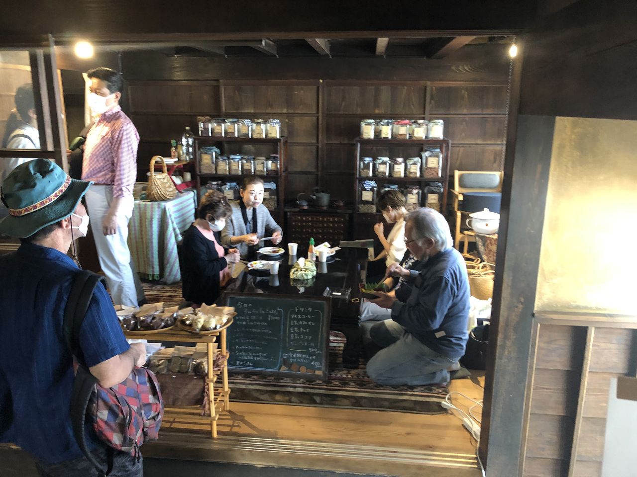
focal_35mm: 28
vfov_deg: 49.7
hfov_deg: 63.4
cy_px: 238
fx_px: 515
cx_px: 318
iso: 100
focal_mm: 3.99
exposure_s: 1/9
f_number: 1.8
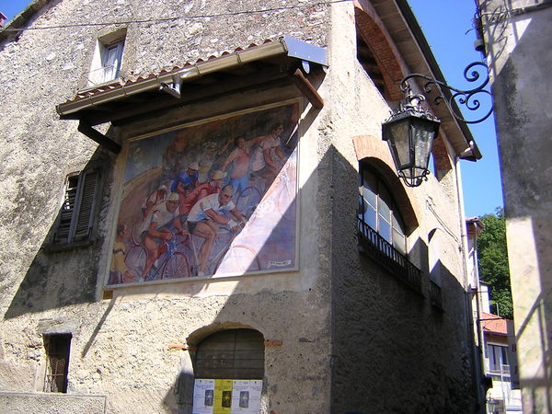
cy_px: 207
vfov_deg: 39.7
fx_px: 574
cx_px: 276
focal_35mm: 36
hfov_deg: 51.4
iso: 100
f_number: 2.6
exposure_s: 1/564
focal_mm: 4.7
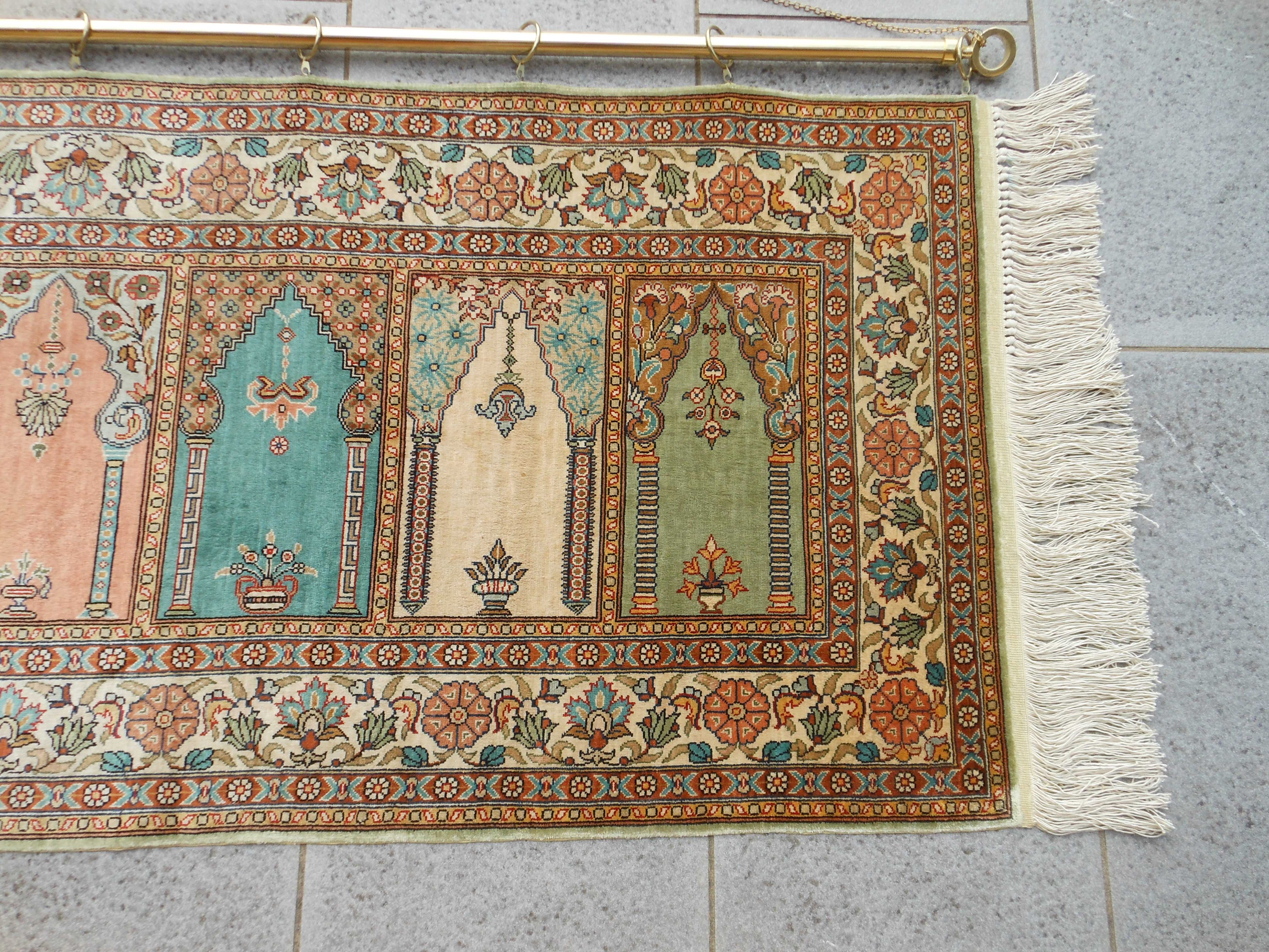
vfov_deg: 54.9
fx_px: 916
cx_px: 634
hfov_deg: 69.4
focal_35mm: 25
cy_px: 476
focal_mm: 4.5
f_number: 3.2
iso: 80
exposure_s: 1/500
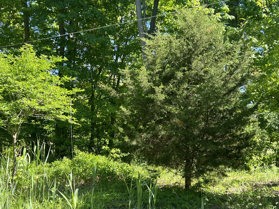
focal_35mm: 42
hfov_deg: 44.8
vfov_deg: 34.3
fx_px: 339
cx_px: 128
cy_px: 124
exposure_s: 1/666
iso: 50
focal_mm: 5.7
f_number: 1.5
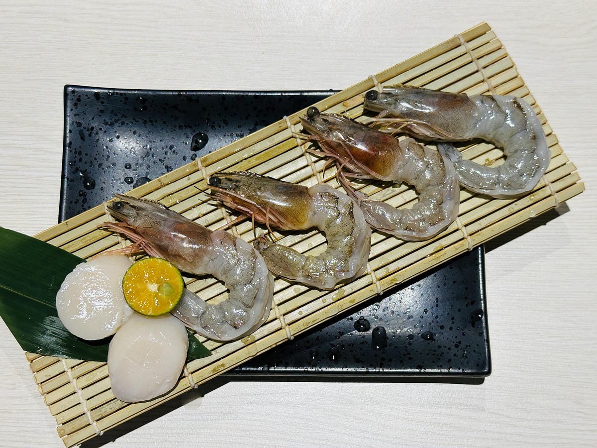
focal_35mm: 48
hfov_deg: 39.7
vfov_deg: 30.3
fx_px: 828
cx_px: 298
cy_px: 224
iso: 64
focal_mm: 6.86
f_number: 1.78
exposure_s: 1/120
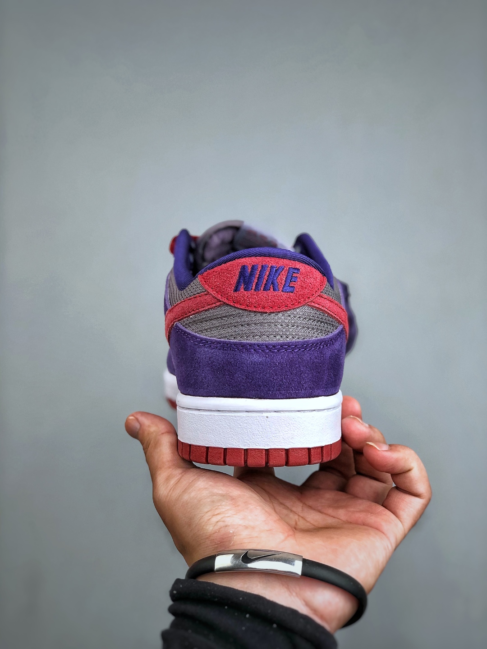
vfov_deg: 33.8
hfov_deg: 25.7
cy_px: 324
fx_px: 1069
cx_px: 244
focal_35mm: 57
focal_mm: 6.6
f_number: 2.8
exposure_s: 1/50
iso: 20
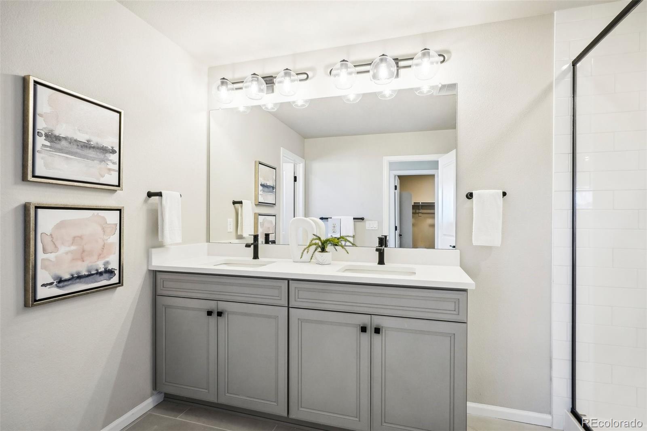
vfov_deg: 72.0
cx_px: 324
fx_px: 296
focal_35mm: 16
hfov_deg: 95.0
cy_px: 216
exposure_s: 1/30
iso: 320
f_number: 9.5
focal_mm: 11
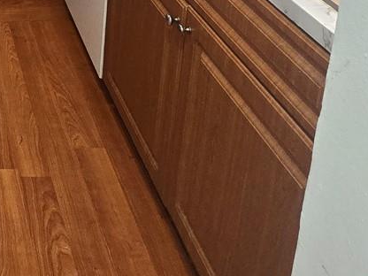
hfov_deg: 30.5
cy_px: -134
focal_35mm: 50
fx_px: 532
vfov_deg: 23.5
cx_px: -105
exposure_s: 1/60
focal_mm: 2.2
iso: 250
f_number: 2.2
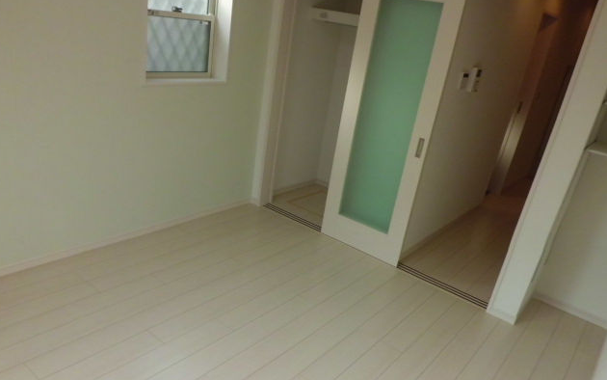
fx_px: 463
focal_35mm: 28
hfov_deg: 66.5
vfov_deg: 44.3
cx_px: 302
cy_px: 227
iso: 100
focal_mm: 4.7
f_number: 2.8
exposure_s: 1/250
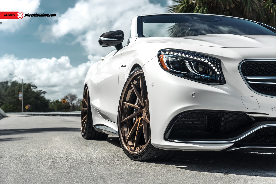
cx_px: 138
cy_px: 92
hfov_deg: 28.8
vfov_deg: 19.5
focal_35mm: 70
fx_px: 537
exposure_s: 1/250
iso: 80
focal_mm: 70
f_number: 7.1
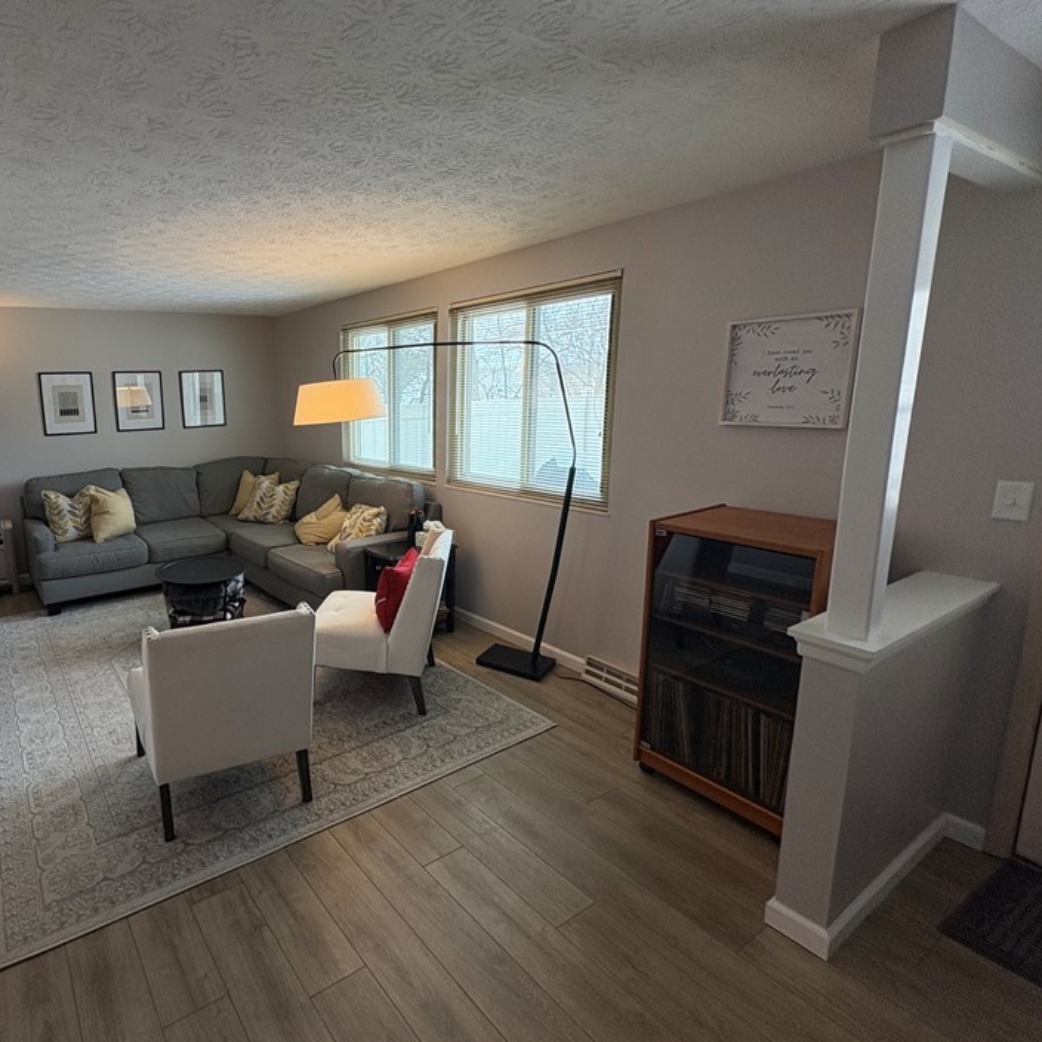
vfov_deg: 80.7
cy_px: 496
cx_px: 303
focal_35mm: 18
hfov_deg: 76.6
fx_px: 613
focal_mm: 2.22
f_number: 2.2
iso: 160
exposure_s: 1/120
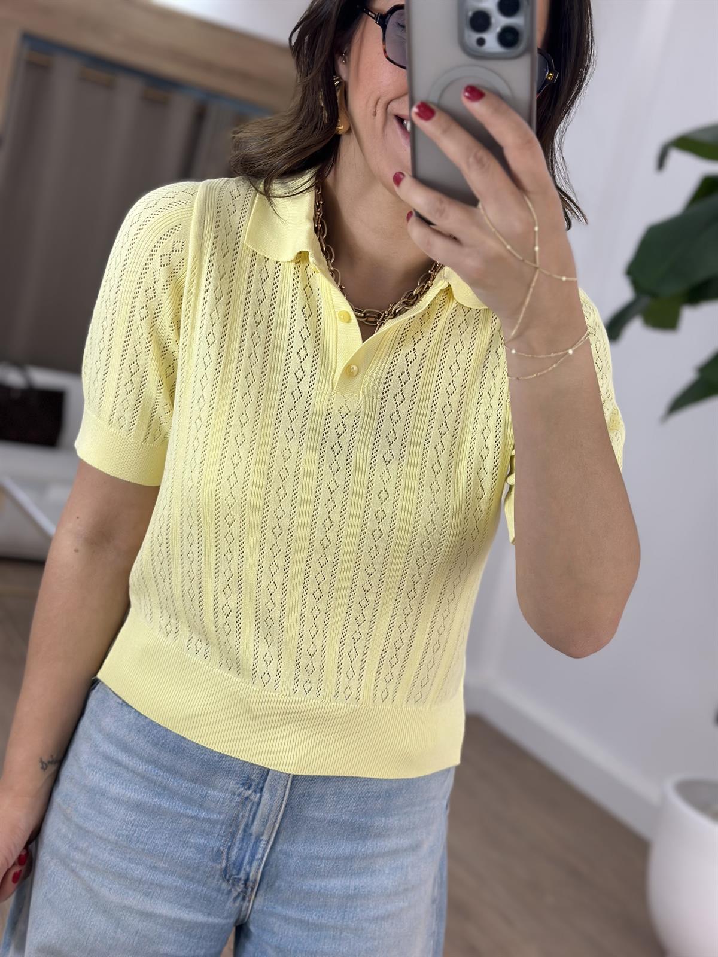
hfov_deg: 30.3
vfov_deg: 39.7
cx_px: 359
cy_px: 478
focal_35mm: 48
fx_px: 1327
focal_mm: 6.86
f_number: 1.78
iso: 80
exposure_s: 1/433
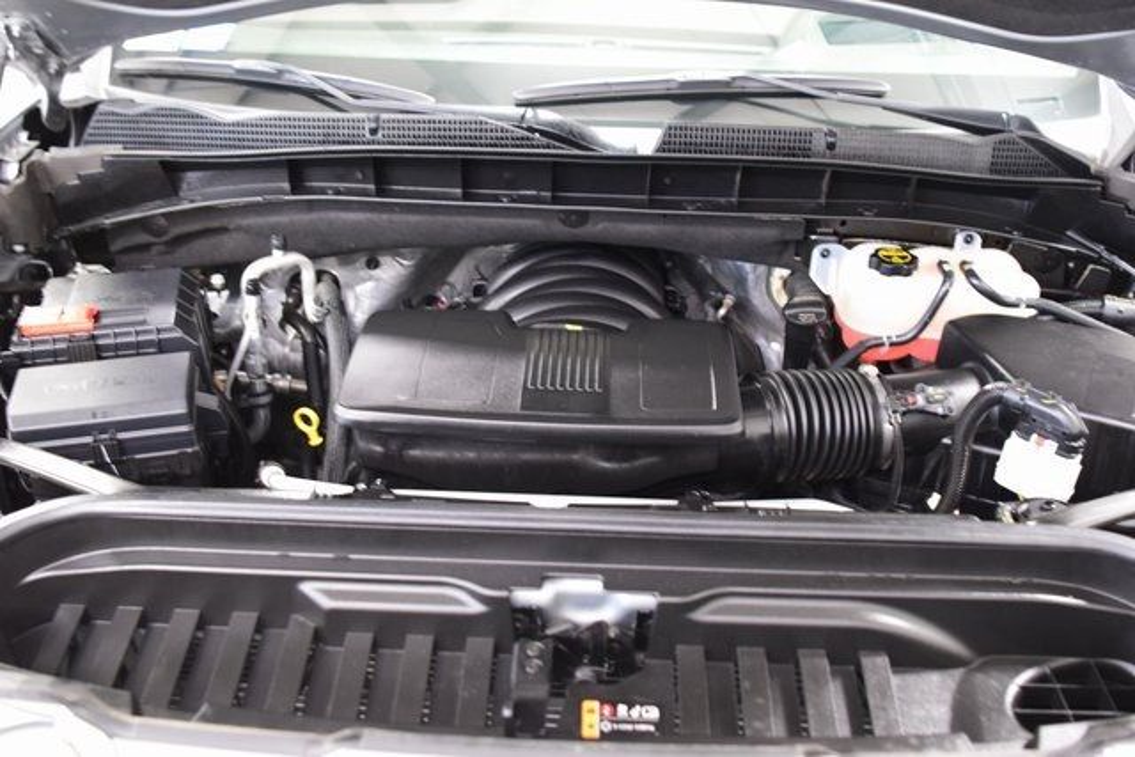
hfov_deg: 53.1
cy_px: 378
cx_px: 568
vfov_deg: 36.9
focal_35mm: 36
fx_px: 1135
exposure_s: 1/15
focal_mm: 24
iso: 1600
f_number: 2.8
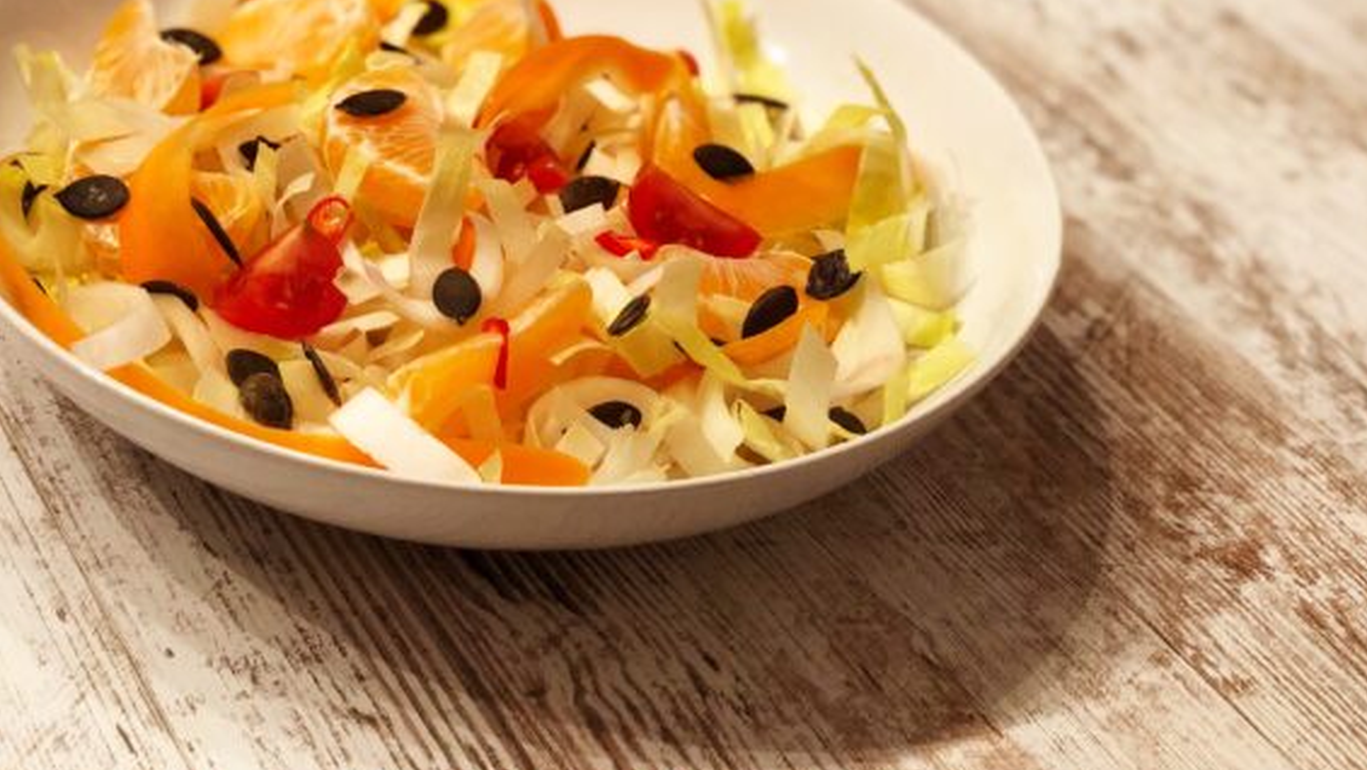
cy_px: 109
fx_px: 2791
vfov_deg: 15.5
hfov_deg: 27.5
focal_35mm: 77
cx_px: 578
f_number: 2.4
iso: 125
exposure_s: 1/33
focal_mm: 6
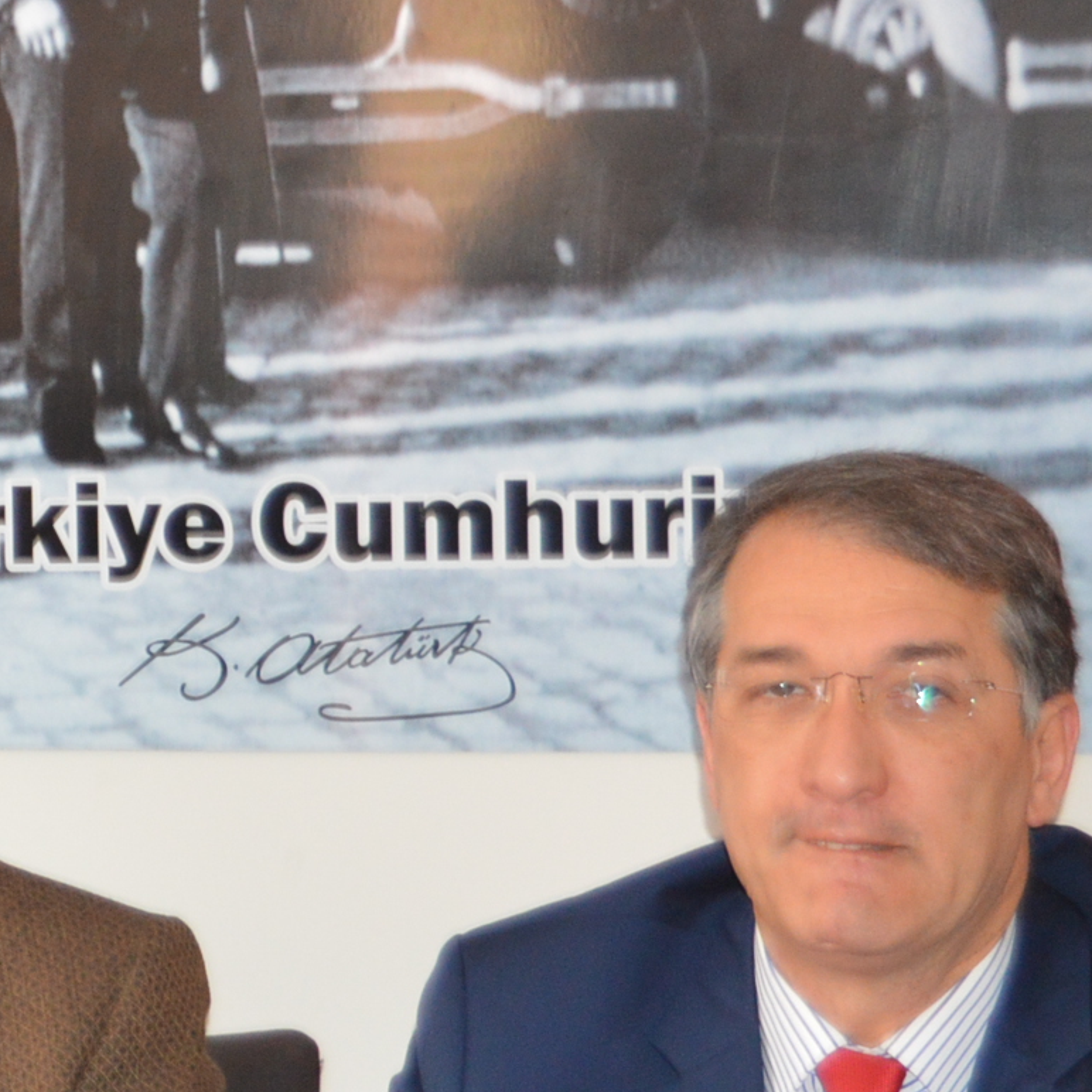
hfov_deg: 9.7
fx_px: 6198
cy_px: 554
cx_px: -682
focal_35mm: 174
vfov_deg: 10.1
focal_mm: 35
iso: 800
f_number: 4.5
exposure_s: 1/60
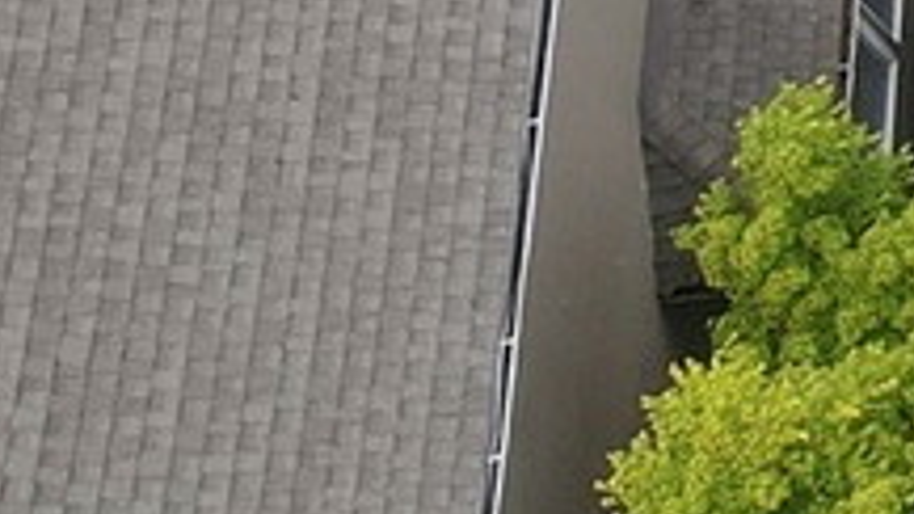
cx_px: 2898
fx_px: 4677
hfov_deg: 8.8
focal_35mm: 193
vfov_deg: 5.9
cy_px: -914
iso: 100
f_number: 2.8
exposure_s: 1/50
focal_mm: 4.5
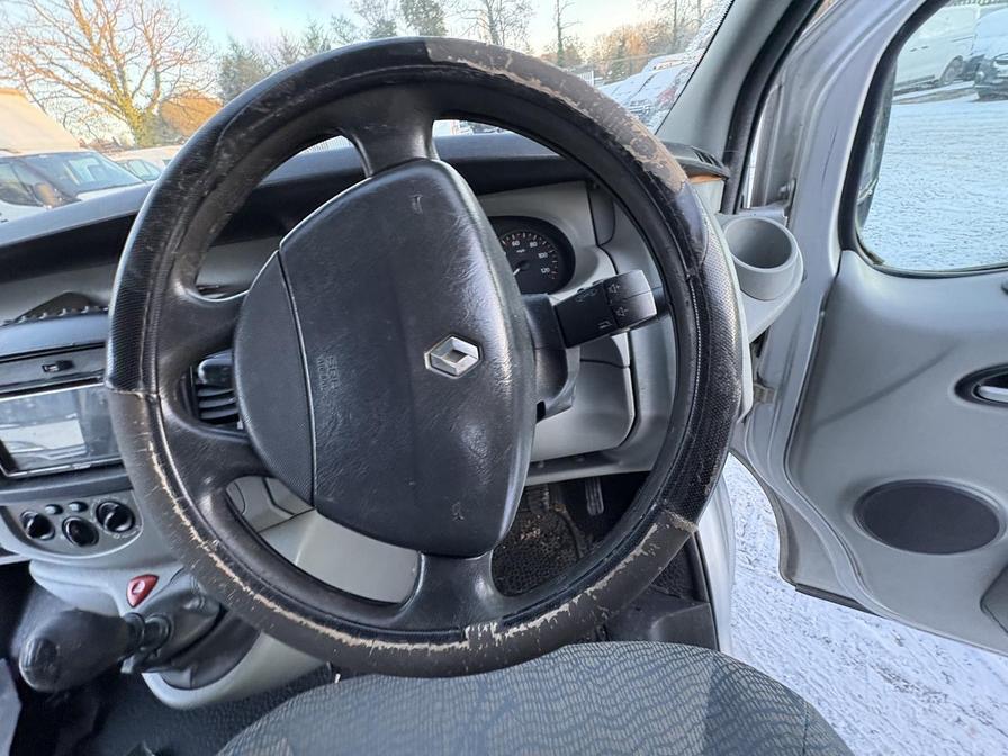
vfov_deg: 85.7
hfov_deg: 102.1
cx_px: 504
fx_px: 408
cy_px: 378
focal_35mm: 14
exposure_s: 1/60
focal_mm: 2.22
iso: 400
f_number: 2.2
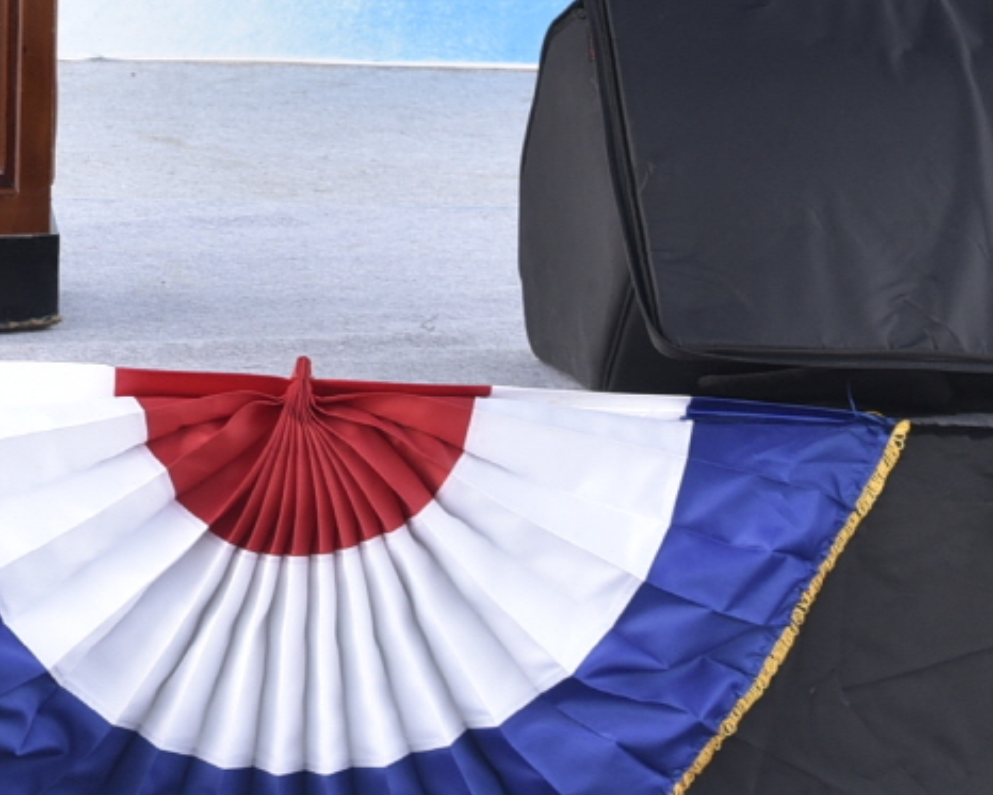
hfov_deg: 7.2
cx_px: -379
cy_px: -591
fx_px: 7819
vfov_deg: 5.7
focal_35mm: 266
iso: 200
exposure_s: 1/125
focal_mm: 55
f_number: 5.6
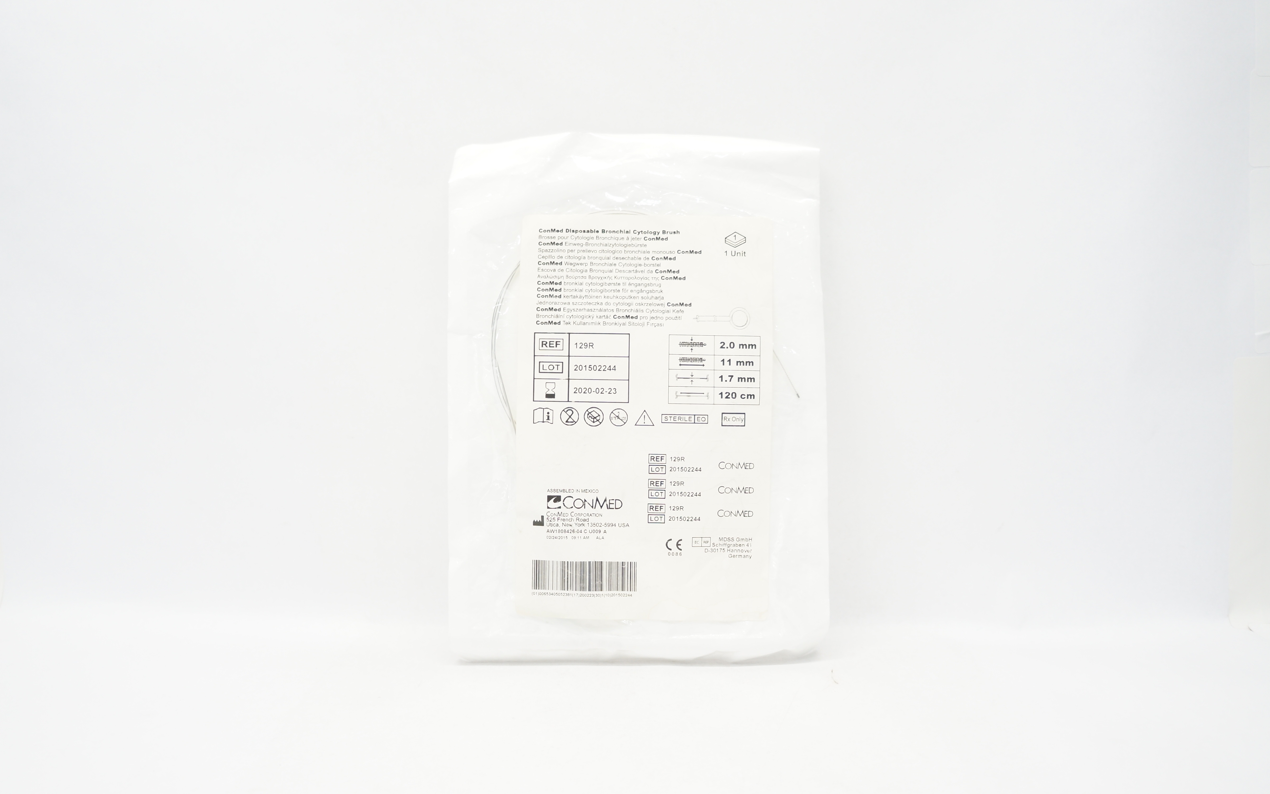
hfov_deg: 66.5
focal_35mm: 28
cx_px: 639
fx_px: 969
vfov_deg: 44.5
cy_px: 390
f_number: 3.5
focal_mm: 18
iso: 400
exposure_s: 1/80
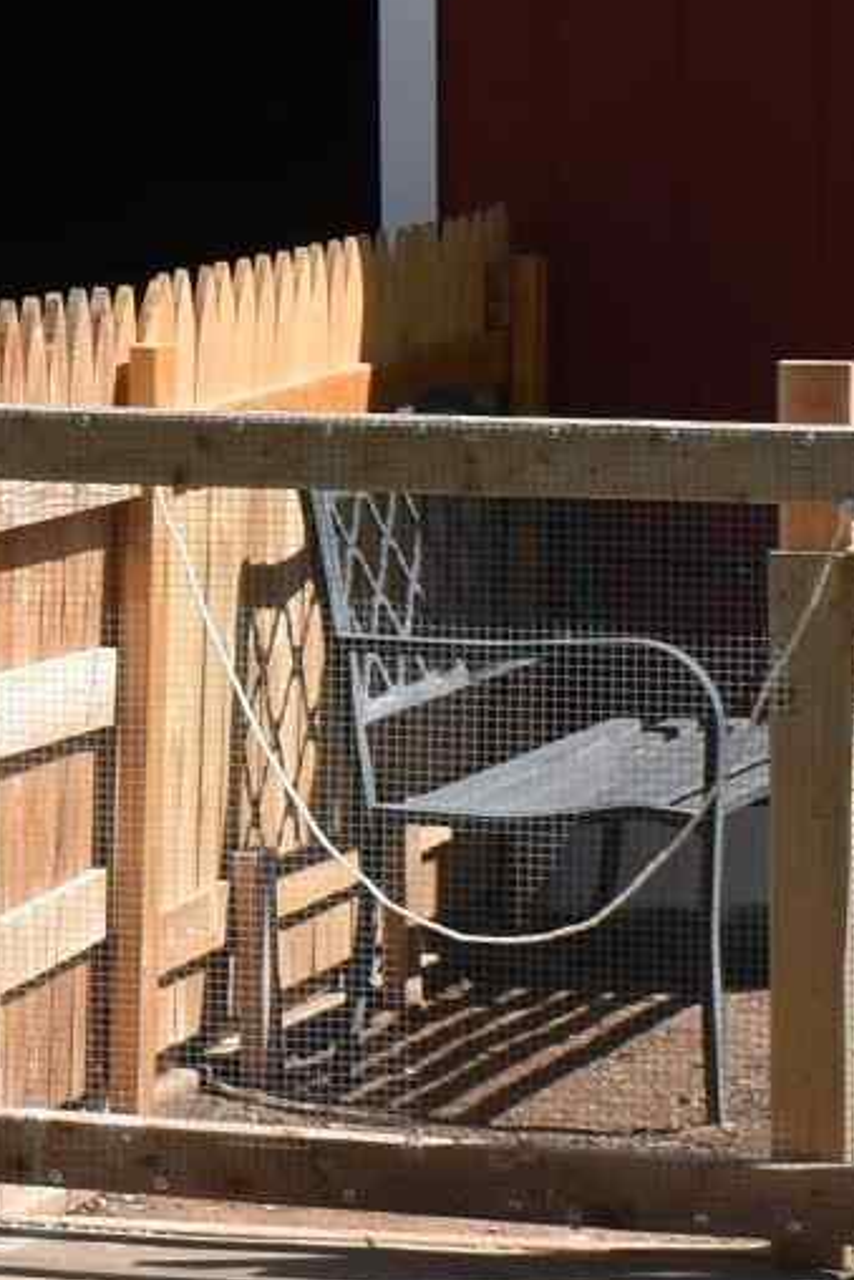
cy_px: 141
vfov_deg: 9.7
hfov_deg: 6.3
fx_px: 7538
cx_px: -882
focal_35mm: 212
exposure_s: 1/400
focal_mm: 24
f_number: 10
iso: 200
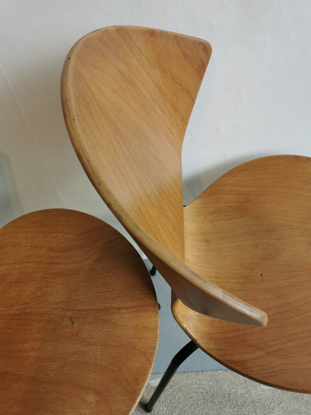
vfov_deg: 65.3
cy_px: 208
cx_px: 156
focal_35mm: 27
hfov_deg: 51.4
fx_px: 323
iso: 50
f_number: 1.8
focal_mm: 5.58
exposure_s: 1/100
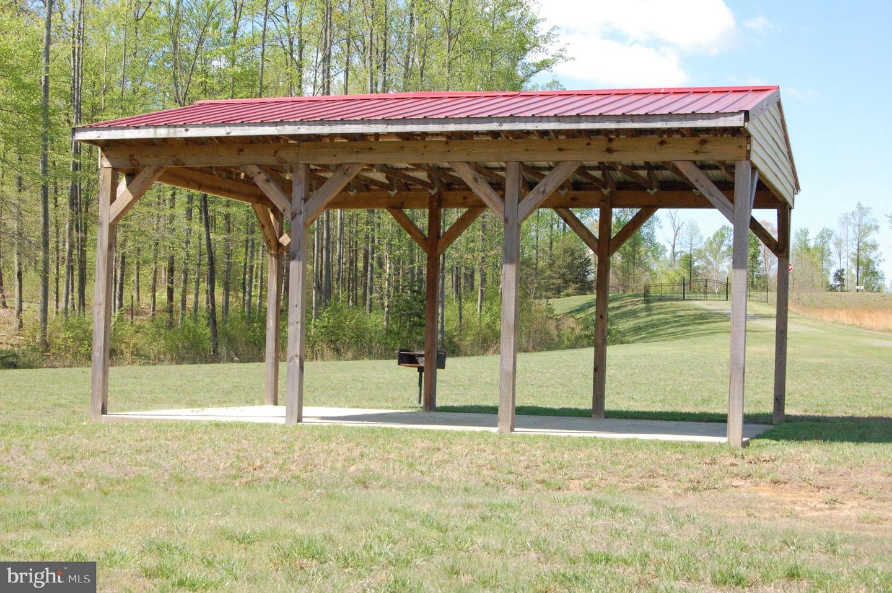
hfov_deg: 33.4
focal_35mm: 60
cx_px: 446
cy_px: 296
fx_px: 1485
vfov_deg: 22.6
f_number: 13
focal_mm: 40
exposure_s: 1/640
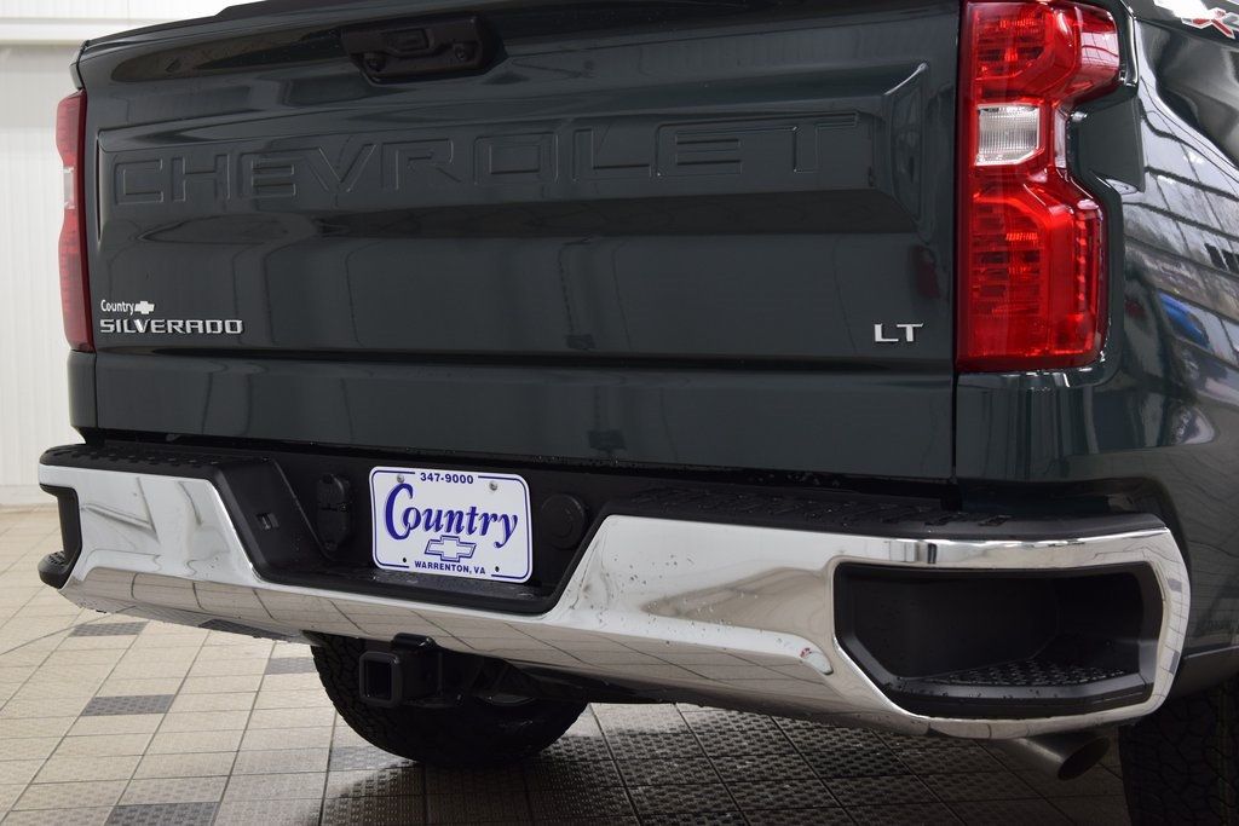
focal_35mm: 54
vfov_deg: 25.1
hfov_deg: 36.9
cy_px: 413
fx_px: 1859
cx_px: 620
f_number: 6.3
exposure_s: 1/15
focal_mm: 36
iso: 560
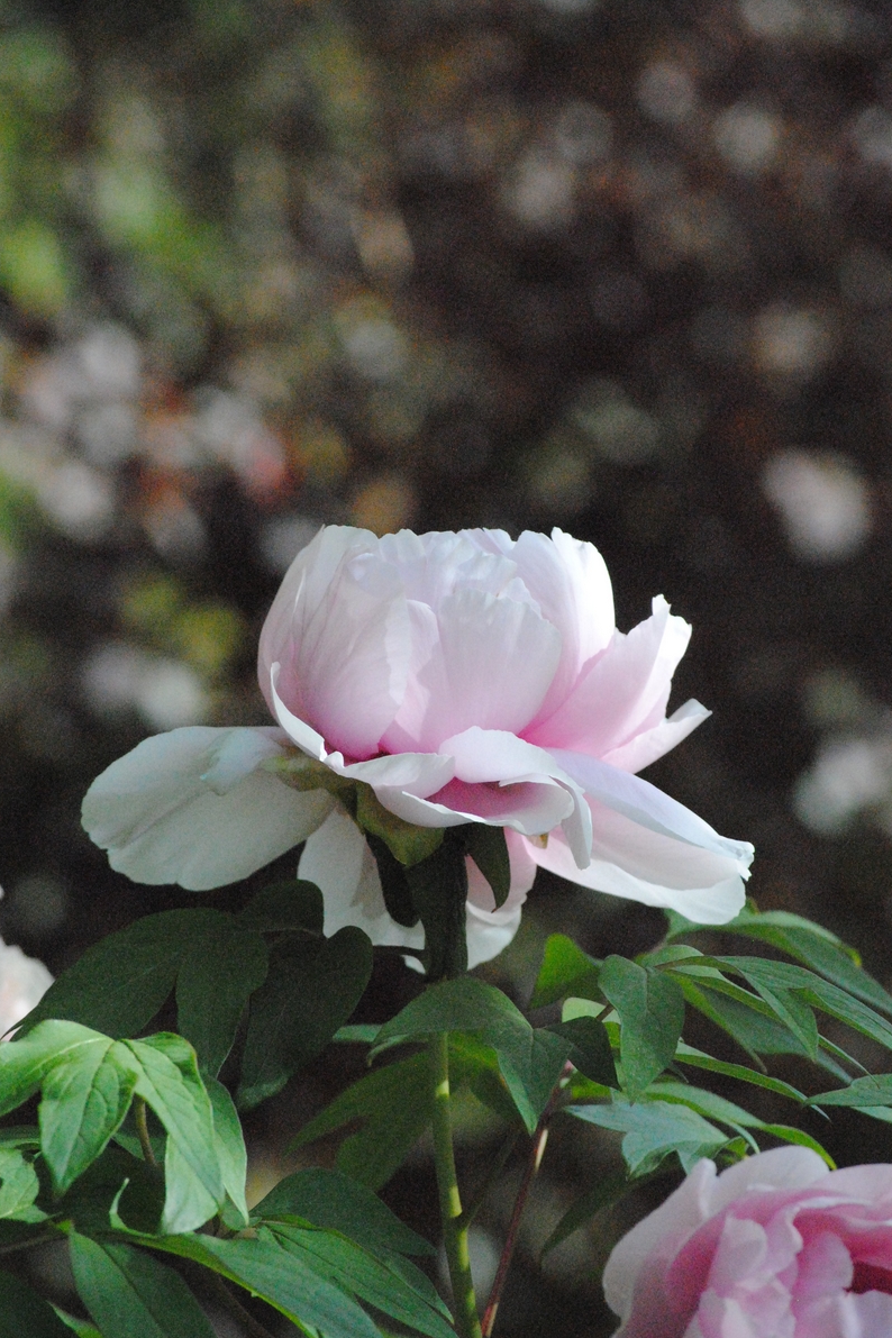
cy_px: 670
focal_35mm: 204
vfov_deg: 10.1
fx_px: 7563
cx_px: 444
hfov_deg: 6.7
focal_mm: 135
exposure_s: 1/3200
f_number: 8
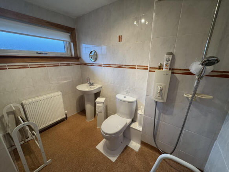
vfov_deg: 85.7
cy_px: 86
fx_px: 93
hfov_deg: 102.1
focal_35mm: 14
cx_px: 114
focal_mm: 2.22
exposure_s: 1/100
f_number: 2.2
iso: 160
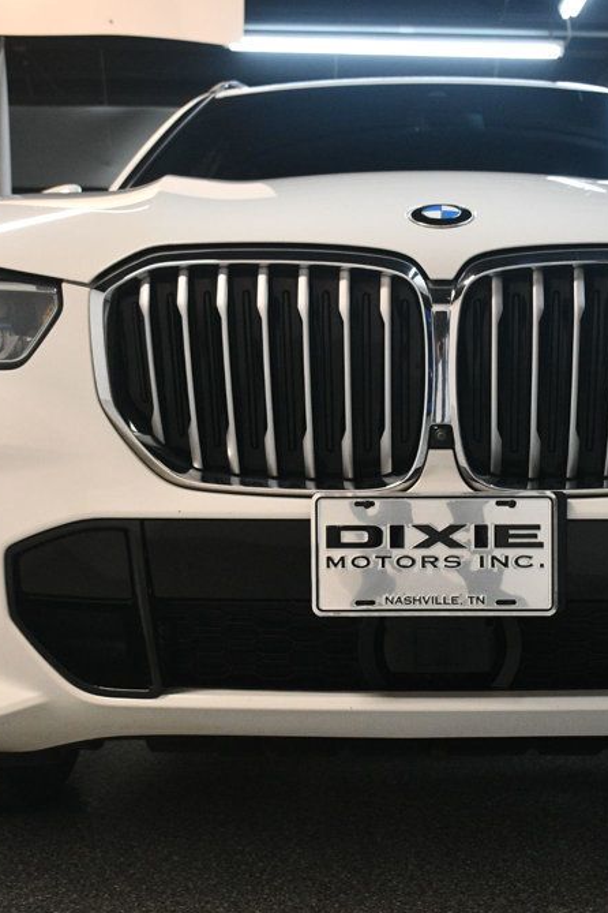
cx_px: 439
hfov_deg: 25.7
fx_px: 1317
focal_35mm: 52
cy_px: 463
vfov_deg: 38.2
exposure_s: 1/125
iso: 1600
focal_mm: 23
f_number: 3.8
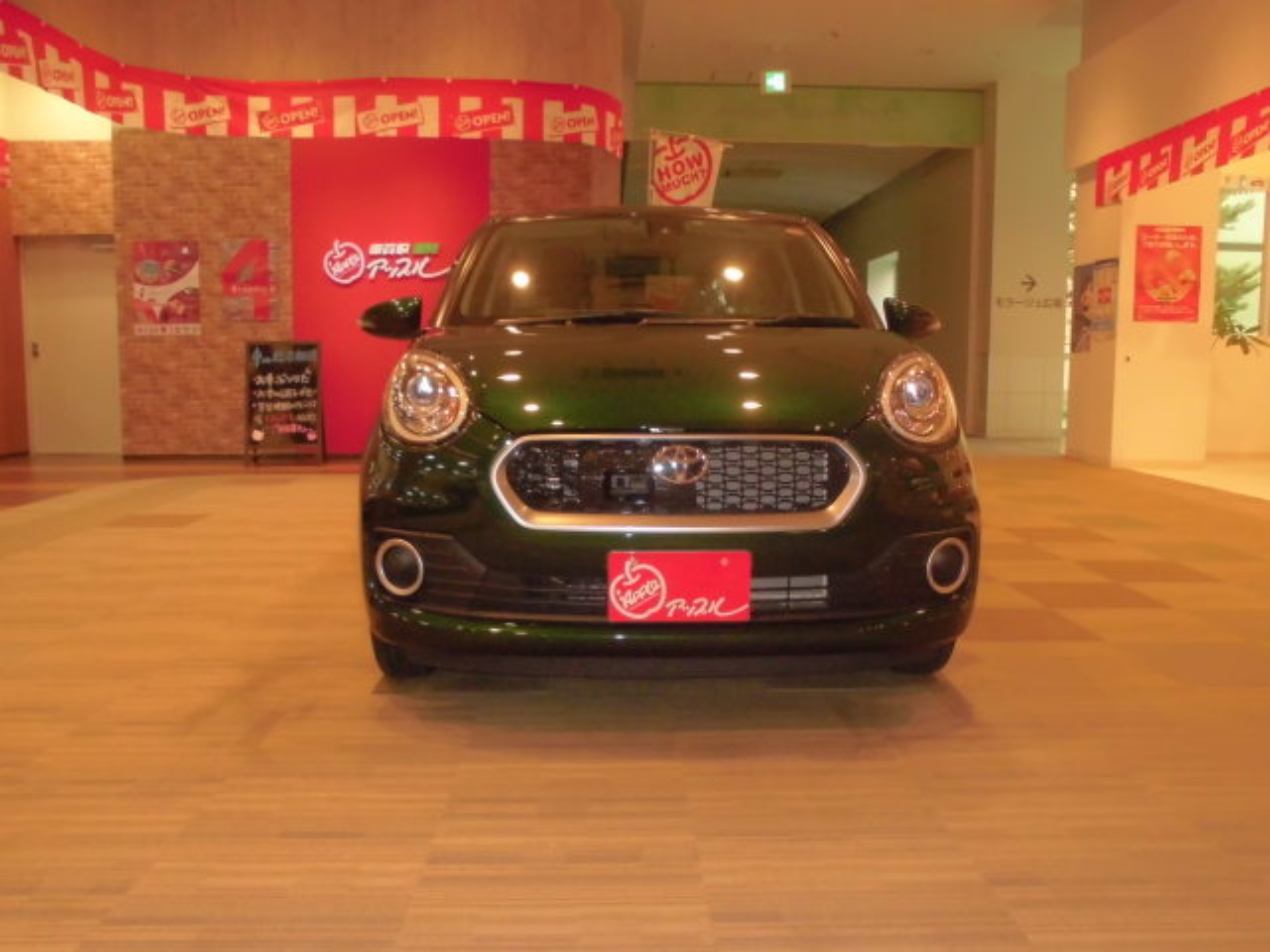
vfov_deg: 48.2
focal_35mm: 29
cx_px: 635
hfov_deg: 61.7
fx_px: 1064
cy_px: 476
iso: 400
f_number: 3.7
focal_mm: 5.3
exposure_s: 1/60
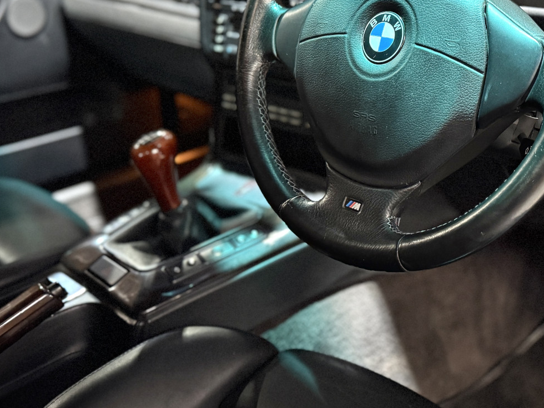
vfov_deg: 29.7
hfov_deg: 40.1
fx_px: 739
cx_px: 347
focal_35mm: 47
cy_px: 46
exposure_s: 1/33
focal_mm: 6.76
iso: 800
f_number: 1.78
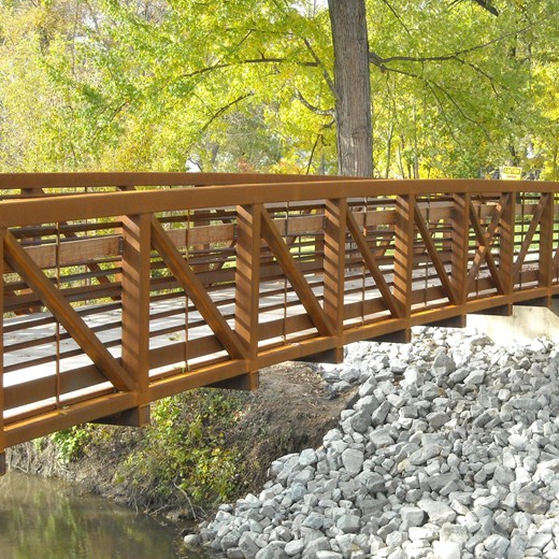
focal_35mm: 100
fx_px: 1827
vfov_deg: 17.4
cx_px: 333
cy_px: 280
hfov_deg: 17.4
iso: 141
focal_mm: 13.73
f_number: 4.1
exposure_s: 1/209
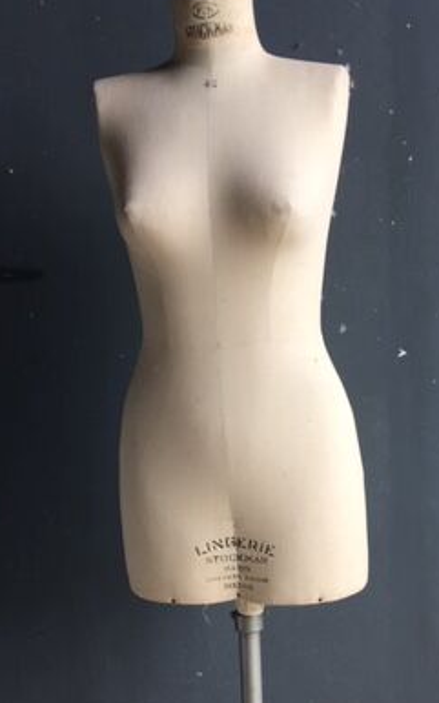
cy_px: 466
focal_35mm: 51
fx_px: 977
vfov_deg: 39.1
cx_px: 275
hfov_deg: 25.2
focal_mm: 4.15
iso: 32
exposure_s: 1/50
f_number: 2.2
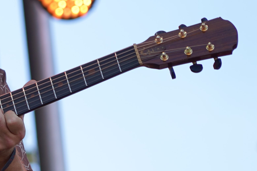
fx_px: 2891
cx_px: -118
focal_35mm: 405
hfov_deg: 5.1
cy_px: 157
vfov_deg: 3.4
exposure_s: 1/250
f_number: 4
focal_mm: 105
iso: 100
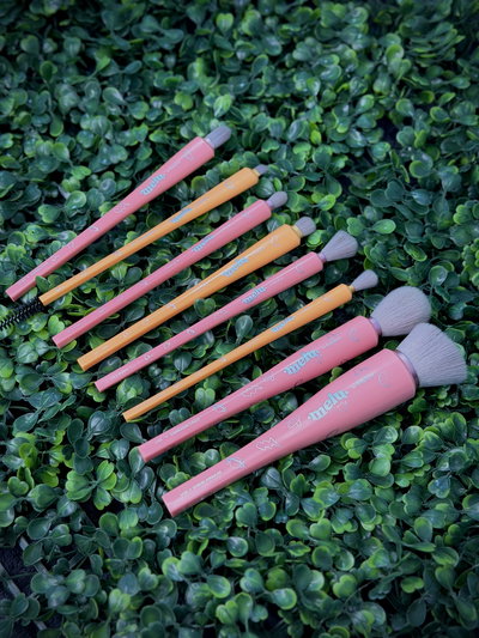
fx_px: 885
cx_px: 240
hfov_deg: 30.3
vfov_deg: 39.6
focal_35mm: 48
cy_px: 319
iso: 100
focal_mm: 6.76
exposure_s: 1/87
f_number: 1.78
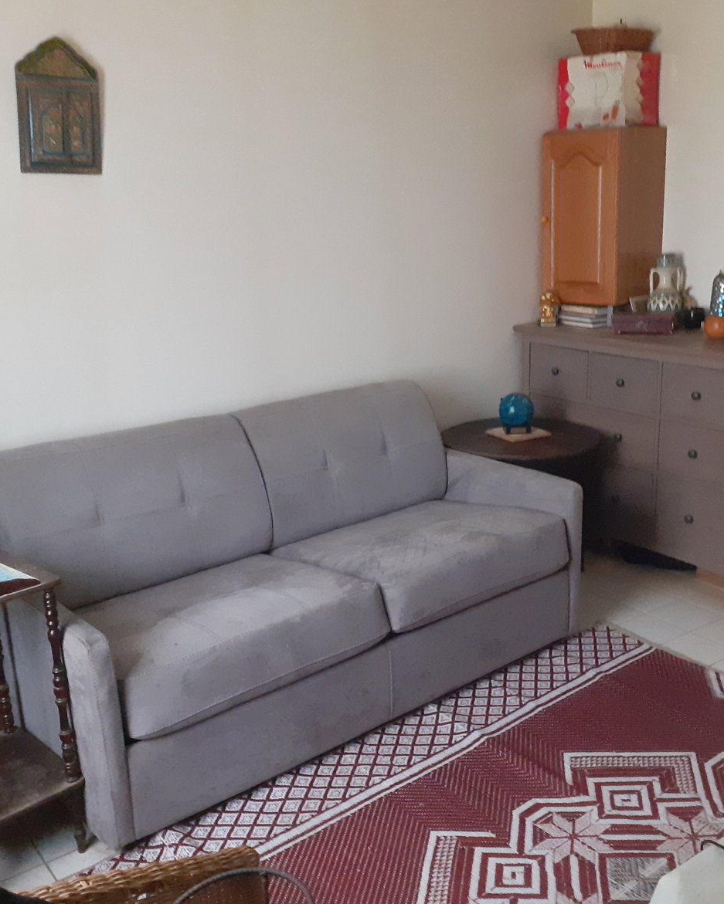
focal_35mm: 36
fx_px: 964
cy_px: 449
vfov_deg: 50.3
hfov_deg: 41.1
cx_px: 417
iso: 500
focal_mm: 3.6
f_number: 1.9
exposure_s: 1/25
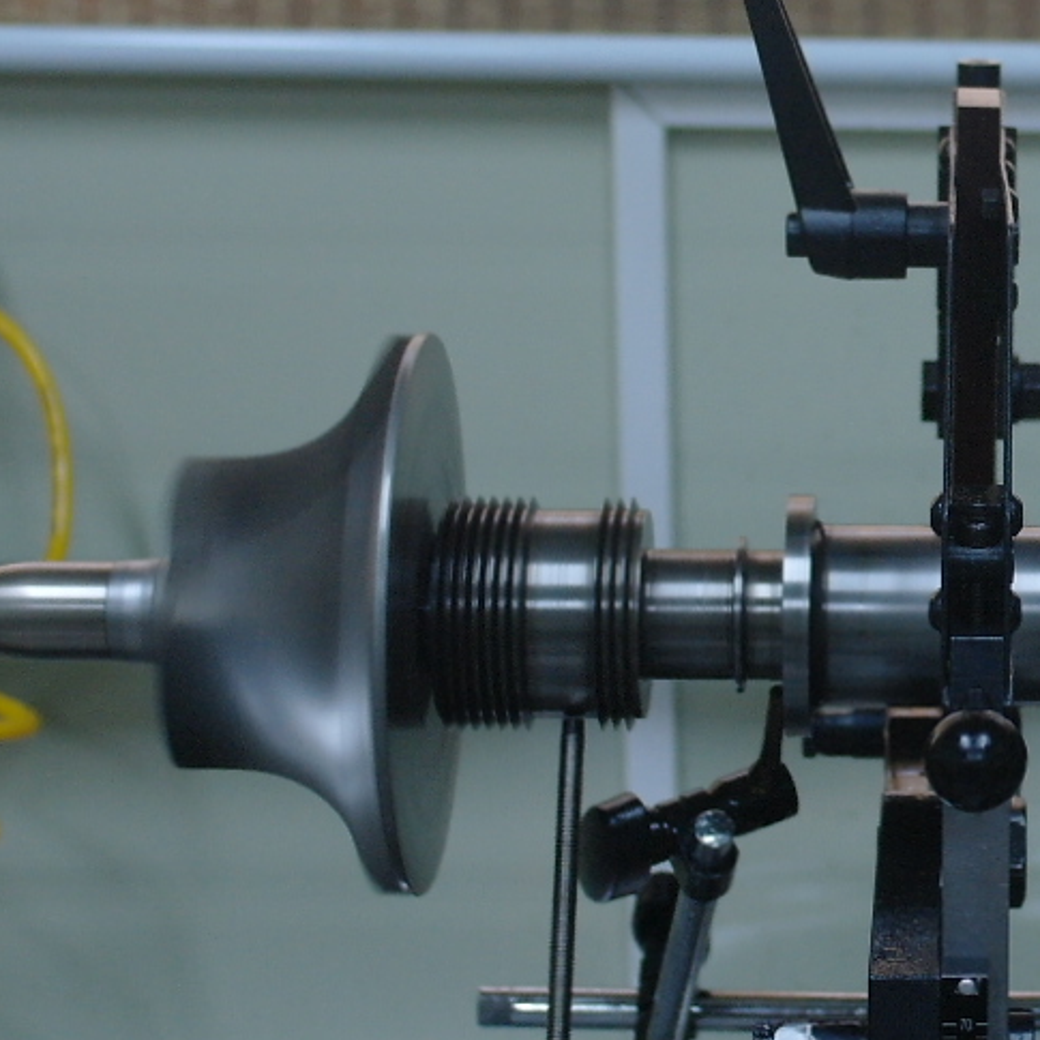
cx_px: 1197
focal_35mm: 101
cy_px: 377
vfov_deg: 17.2
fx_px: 3433
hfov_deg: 16.6
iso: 320
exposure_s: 1/40
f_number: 3.5
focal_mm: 20
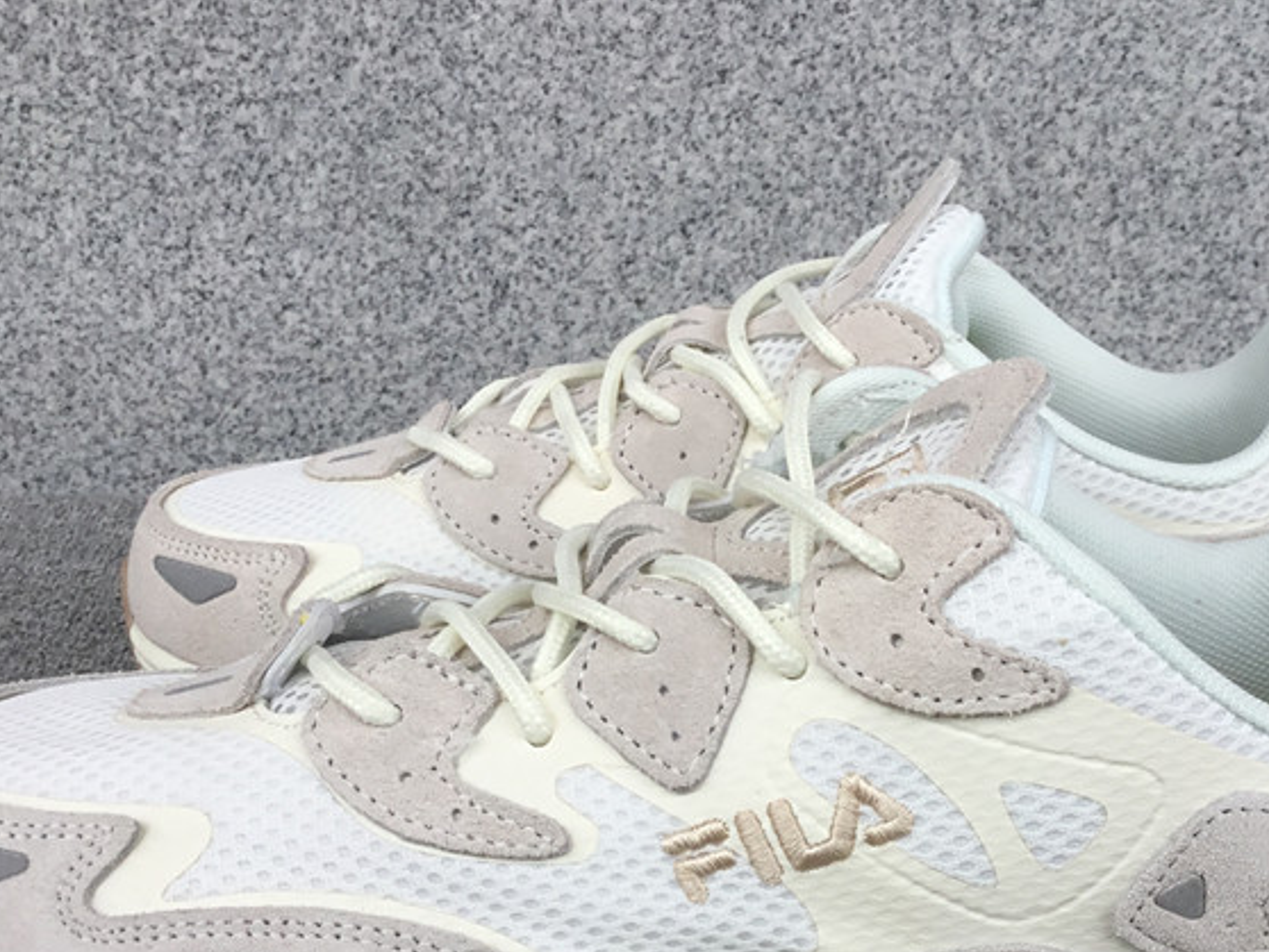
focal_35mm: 50
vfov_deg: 28.6
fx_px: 1834
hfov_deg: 38.0
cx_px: 787
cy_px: 728
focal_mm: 3.3
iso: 25
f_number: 2.4
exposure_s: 1/278
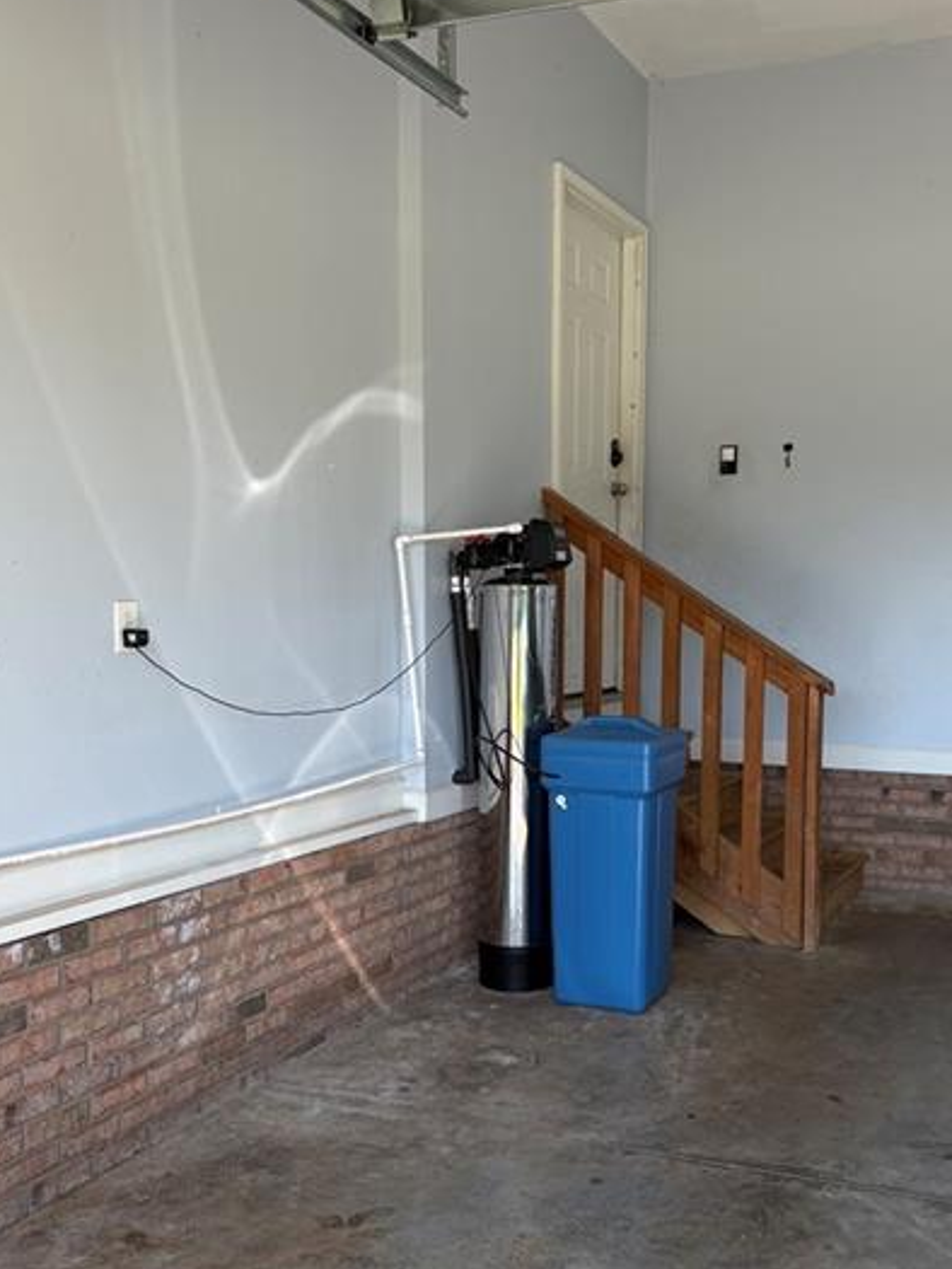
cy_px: 735
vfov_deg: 48.8
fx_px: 1393
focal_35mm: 38
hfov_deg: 37.7
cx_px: 529
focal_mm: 5.96
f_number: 1.6
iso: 64
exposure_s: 1/519
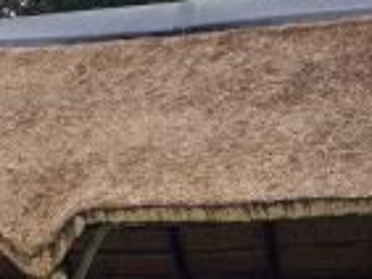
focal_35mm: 147
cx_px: 124
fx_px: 1581
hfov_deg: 13.4
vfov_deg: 9.2
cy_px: 647
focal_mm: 4.3
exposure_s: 1/316
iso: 50
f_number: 2.4
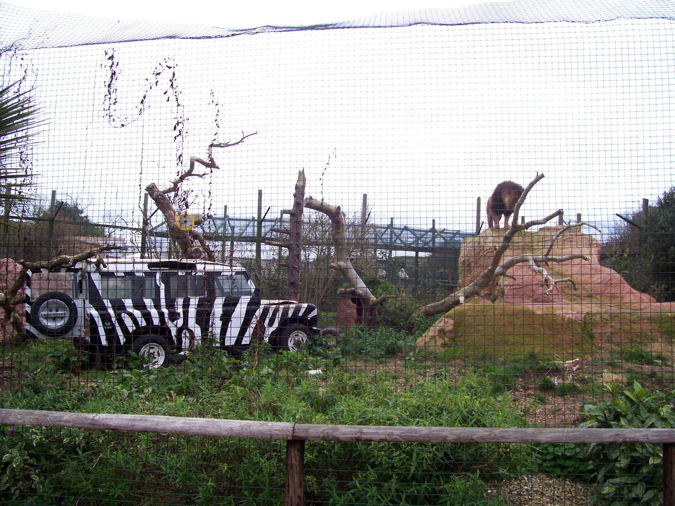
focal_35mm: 34
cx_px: 338
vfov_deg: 41.8
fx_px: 663
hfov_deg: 54.0
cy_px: 253
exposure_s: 1/120
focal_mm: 5.6
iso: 80
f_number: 2.7
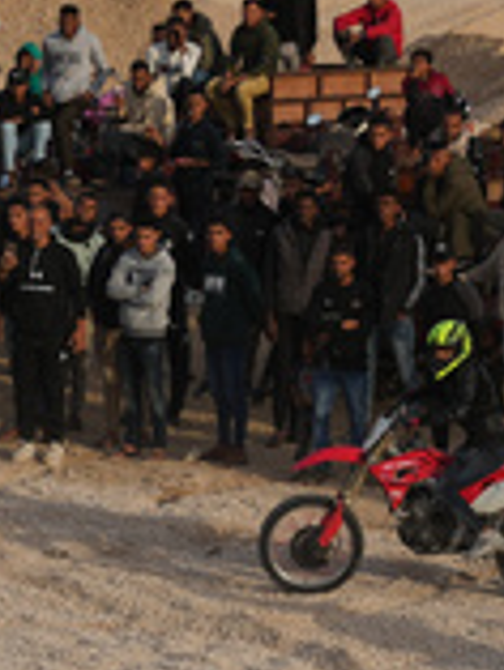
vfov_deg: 5.0
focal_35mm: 392
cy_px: 583
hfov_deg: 3.8
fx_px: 7602
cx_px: -337
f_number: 2.8
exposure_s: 1/2500
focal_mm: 62.5
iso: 100
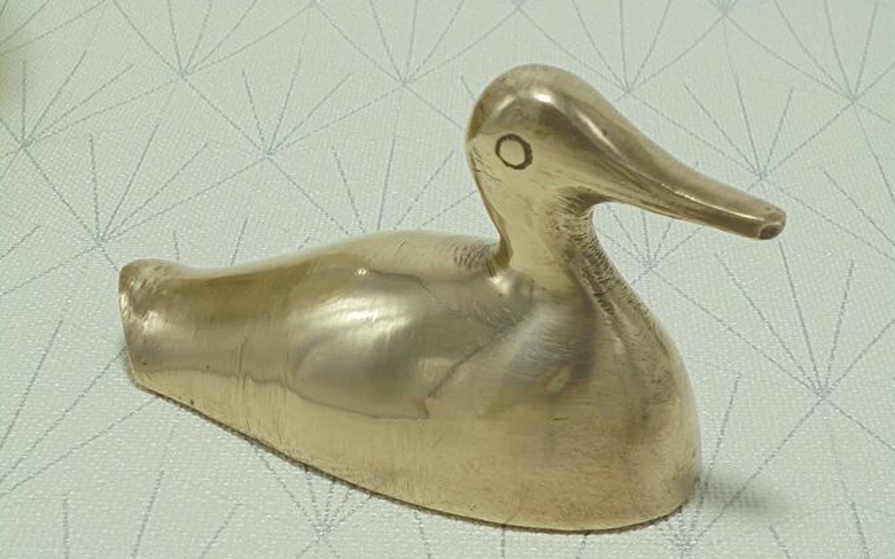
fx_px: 1707
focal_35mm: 70
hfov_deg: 29.4
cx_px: 450
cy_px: 291
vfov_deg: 18.6
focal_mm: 8.9
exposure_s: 1/60
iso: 100
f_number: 4.8
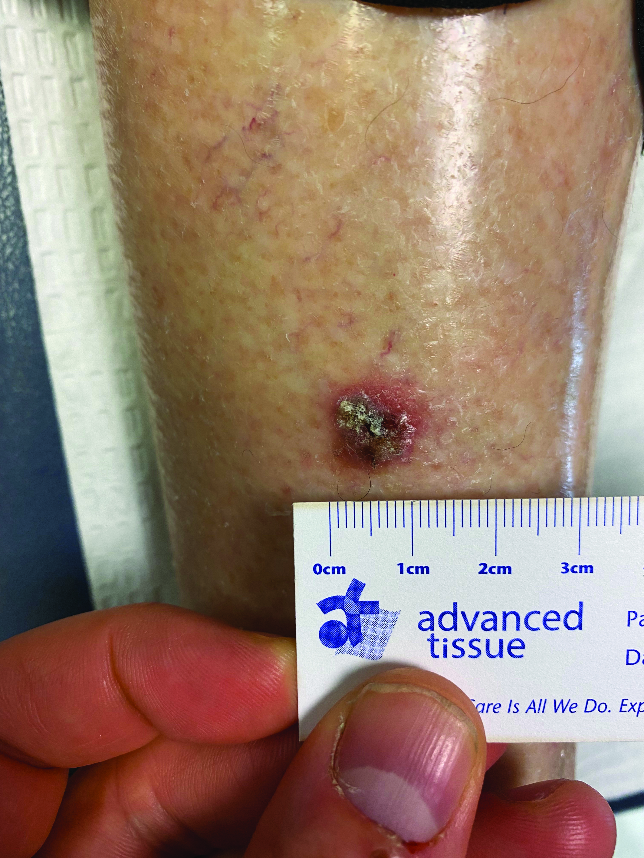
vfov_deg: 67.3
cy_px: 429
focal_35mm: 26
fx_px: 645
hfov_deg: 53.1
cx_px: 322
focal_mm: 4.25
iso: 80
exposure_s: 1/60
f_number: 1.8
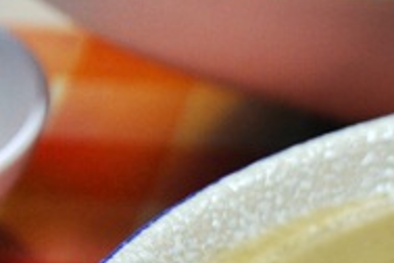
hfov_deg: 6.3
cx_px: 644
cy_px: 426
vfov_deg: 4.3
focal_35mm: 320
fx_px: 3502
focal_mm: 62
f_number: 5.3
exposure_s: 1/80
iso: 500
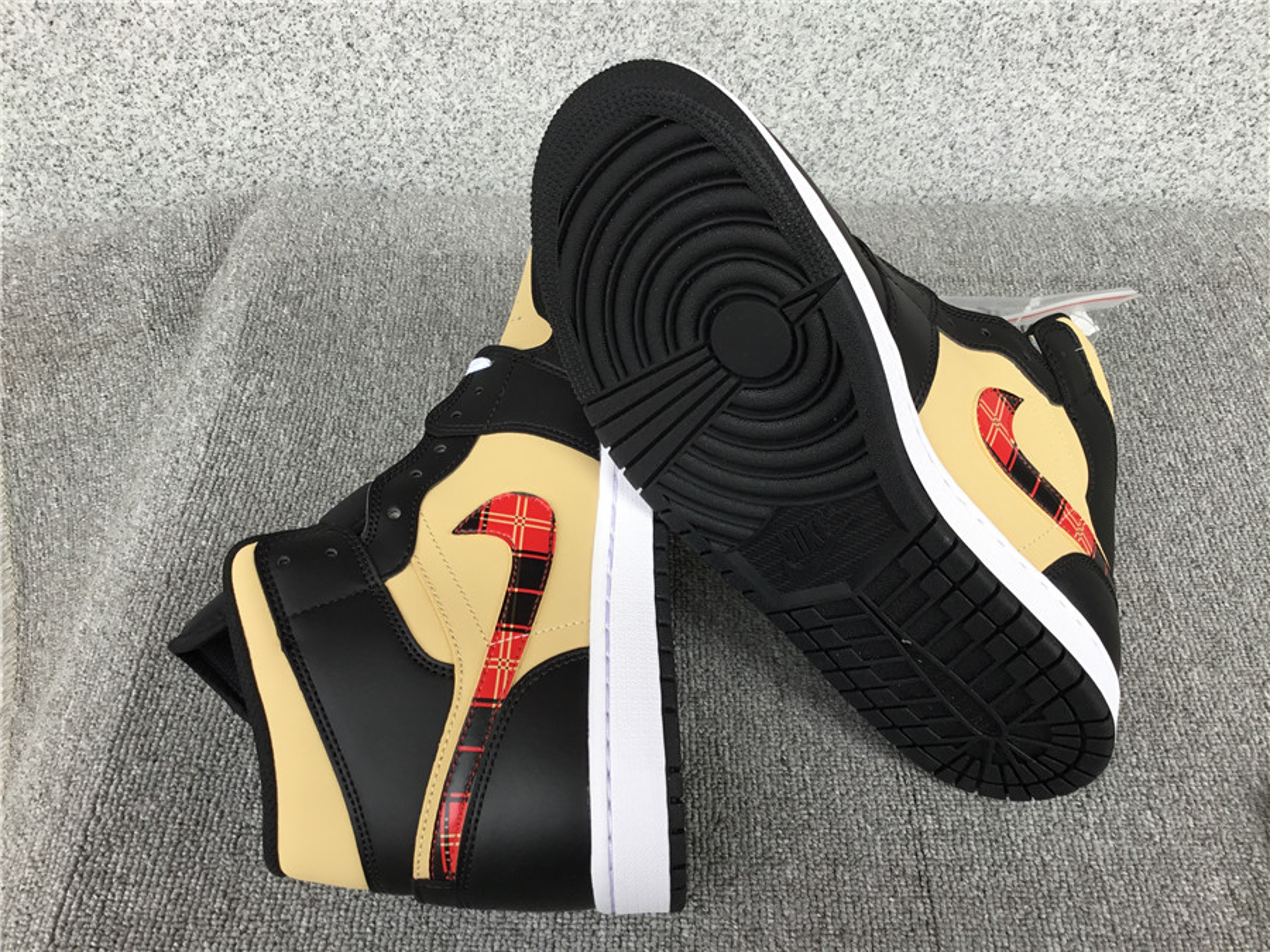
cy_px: 476
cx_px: 635
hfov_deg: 58.4
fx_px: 1137
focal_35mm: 31
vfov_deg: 45.4
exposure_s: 1/100
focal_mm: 3.3
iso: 32
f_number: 2.4
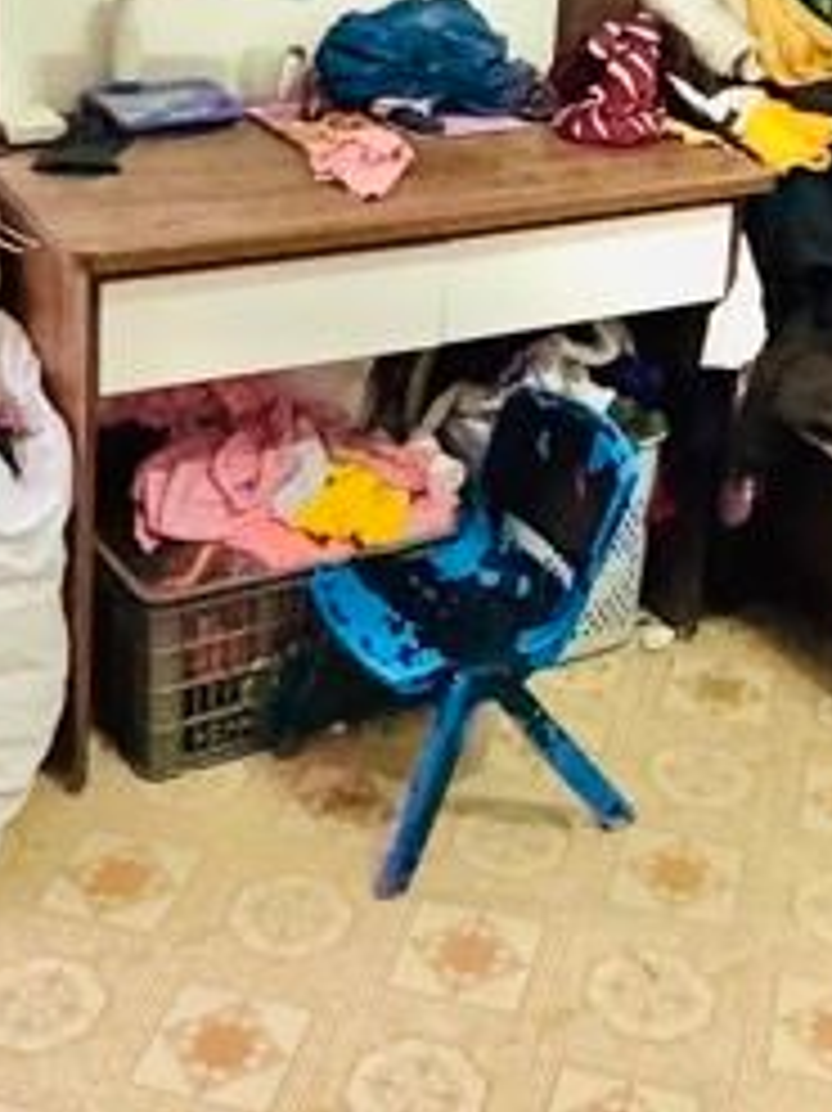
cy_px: 180
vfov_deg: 32.1
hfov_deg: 25.1
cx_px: 531
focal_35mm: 58
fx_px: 1860
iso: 1250
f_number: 2.2
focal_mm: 2.22
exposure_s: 1/50
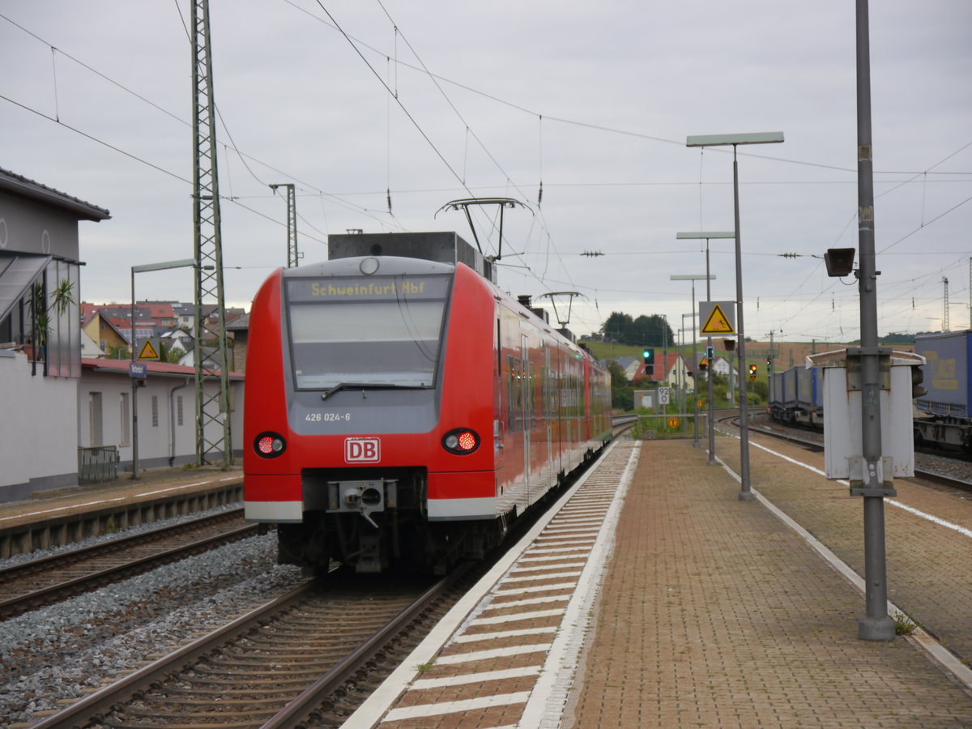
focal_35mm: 84
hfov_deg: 23.3
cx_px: 486
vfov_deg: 17.6
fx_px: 2359
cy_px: 364
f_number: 5.6
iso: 160
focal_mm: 42
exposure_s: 1/125
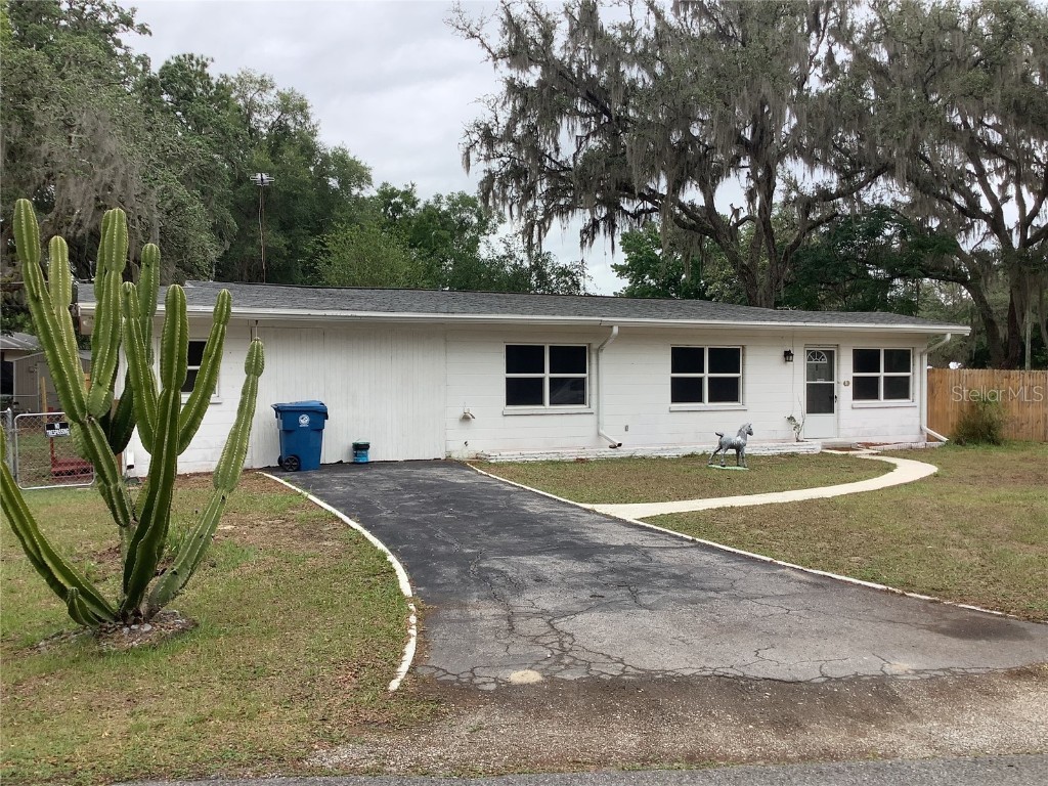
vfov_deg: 45.4
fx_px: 939
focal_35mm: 31
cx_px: 524
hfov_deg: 58.4
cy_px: 393
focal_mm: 3.3
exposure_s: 1/409
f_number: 2.4
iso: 25
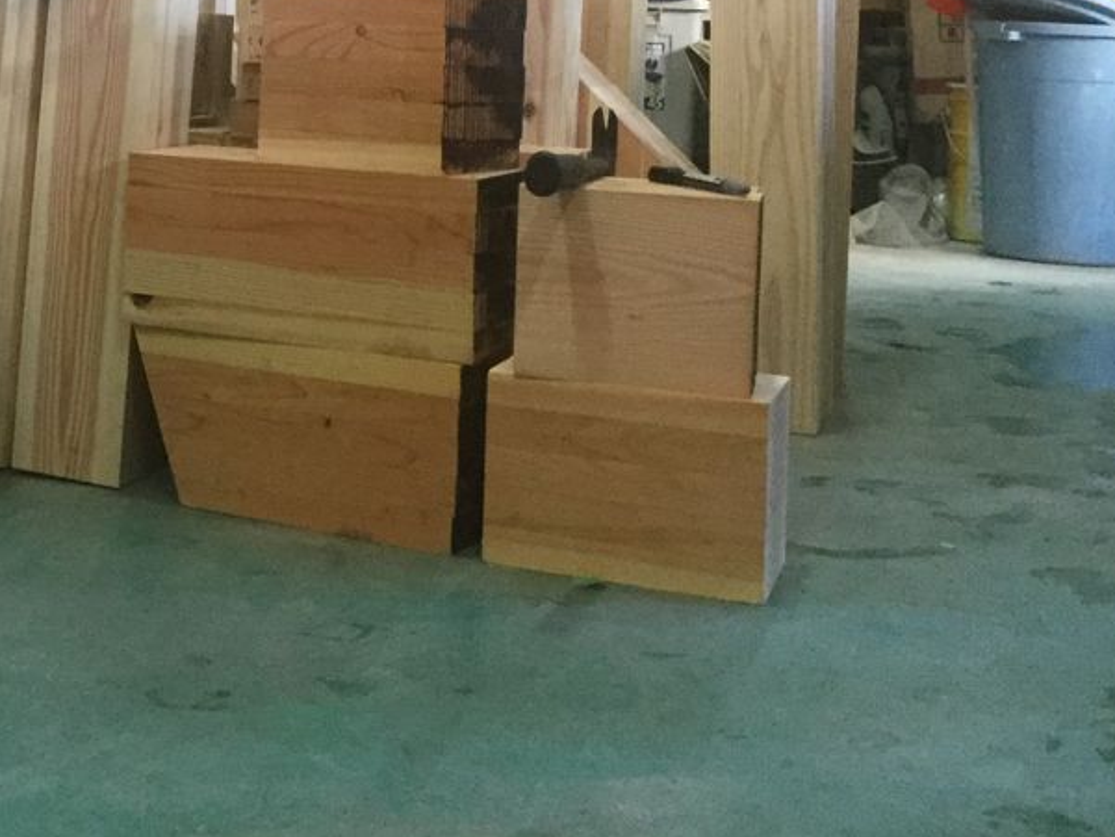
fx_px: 2126
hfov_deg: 27.6
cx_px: -15
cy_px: -46
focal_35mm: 66
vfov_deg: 21.3
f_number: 2.4
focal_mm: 3.3
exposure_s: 1/17
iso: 200
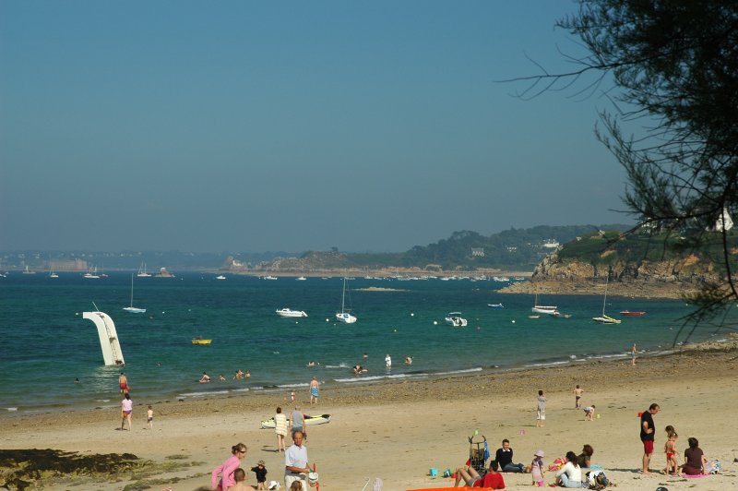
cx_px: 369
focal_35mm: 78
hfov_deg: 26.0
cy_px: 246
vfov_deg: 17.5
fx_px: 1598
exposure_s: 1/125
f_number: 9
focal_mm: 52
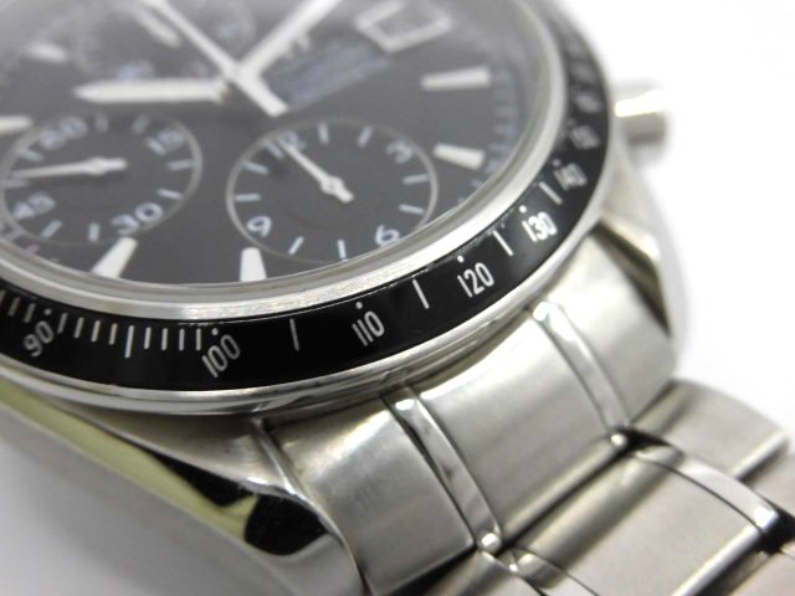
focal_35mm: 43
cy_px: 298
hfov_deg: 43.9
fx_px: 988
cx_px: 398
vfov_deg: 33.6
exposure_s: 1/50
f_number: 3.8
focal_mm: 7.72
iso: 320
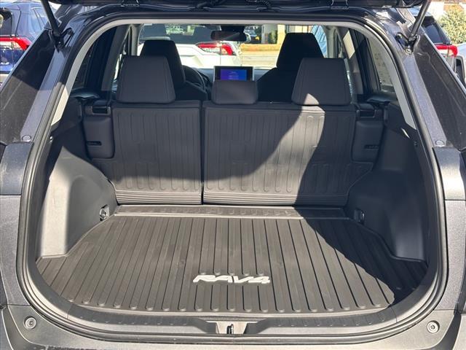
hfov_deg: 39.7
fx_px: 646
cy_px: 175
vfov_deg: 30.3
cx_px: 233
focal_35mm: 48
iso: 64
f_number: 1.78
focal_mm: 6.86
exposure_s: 1/552
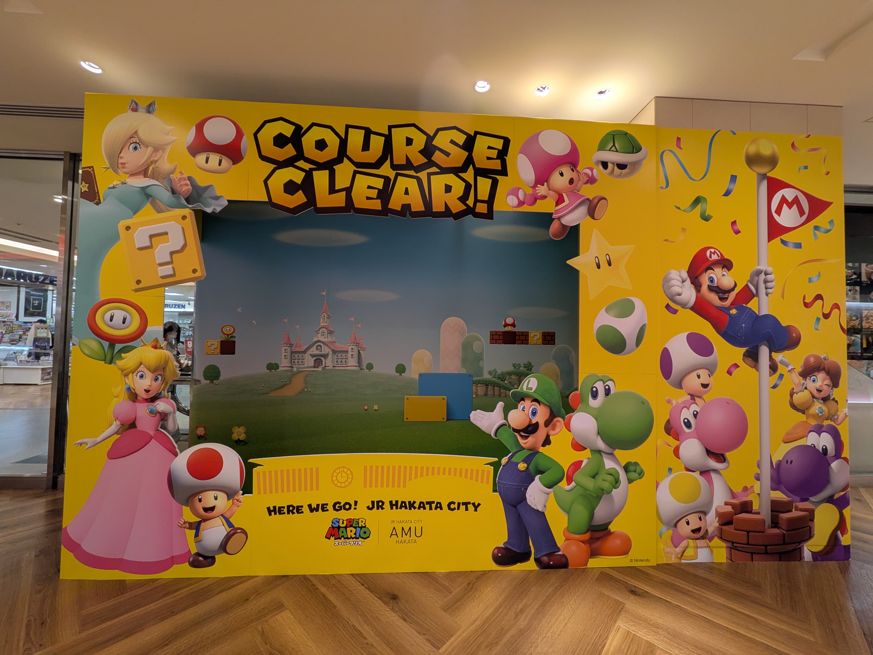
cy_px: 328
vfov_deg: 85.7
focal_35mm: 14
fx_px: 353
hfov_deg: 102.1
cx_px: 436
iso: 90
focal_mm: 1.83
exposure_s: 1/120
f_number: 2.2
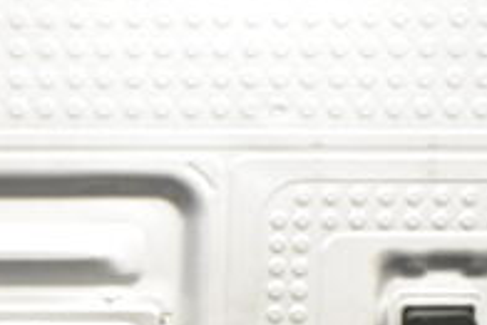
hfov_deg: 22.6
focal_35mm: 84
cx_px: -67
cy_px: 501
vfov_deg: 15.0
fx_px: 1137
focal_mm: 18
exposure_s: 1/125
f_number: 5.6
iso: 6400
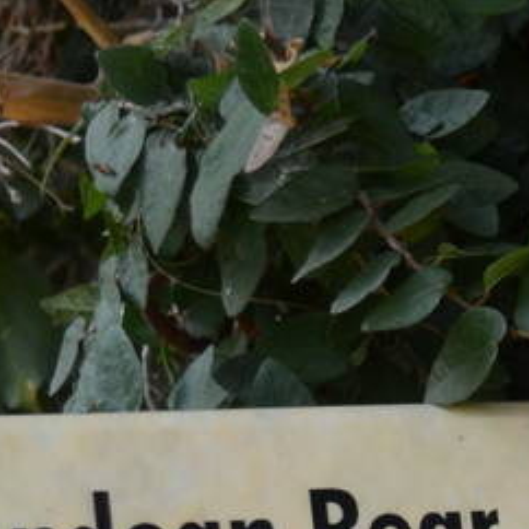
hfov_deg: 7.4
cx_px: 1322
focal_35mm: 219
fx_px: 3786
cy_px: 964
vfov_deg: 7.7
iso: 400
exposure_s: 1/125
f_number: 5.6
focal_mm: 26
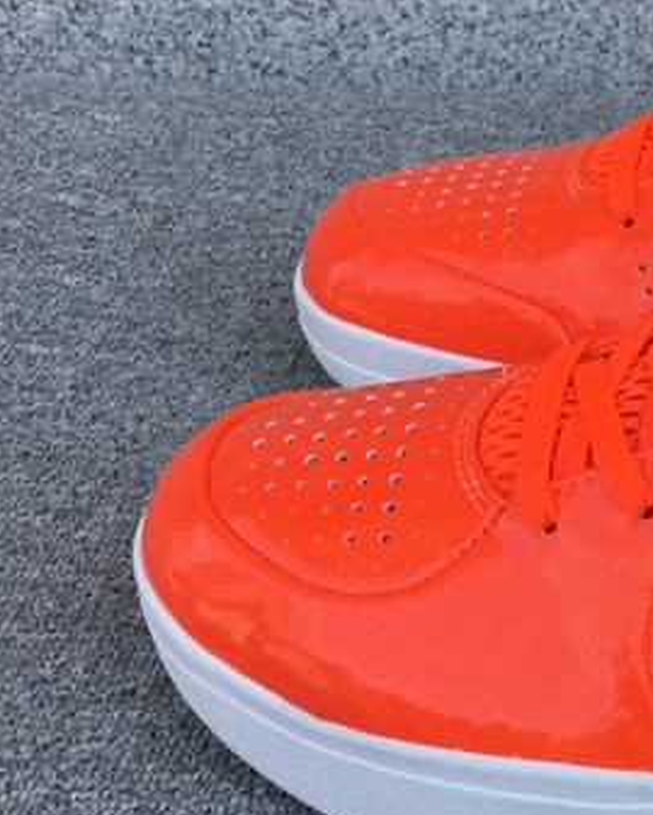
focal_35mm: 72
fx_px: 1739
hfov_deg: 19.2
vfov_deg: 26.4
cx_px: 910
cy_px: 393
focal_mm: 3.3
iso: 25
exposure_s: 1/491
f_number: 2.4
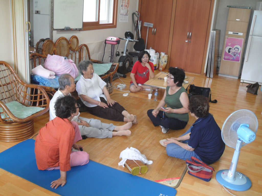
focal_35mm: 35
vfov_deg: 40.7
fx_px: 265
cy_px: 98
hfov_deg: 52.6
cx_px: 131
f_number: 2.8
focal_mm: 6.2
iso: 100
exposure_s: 1/30
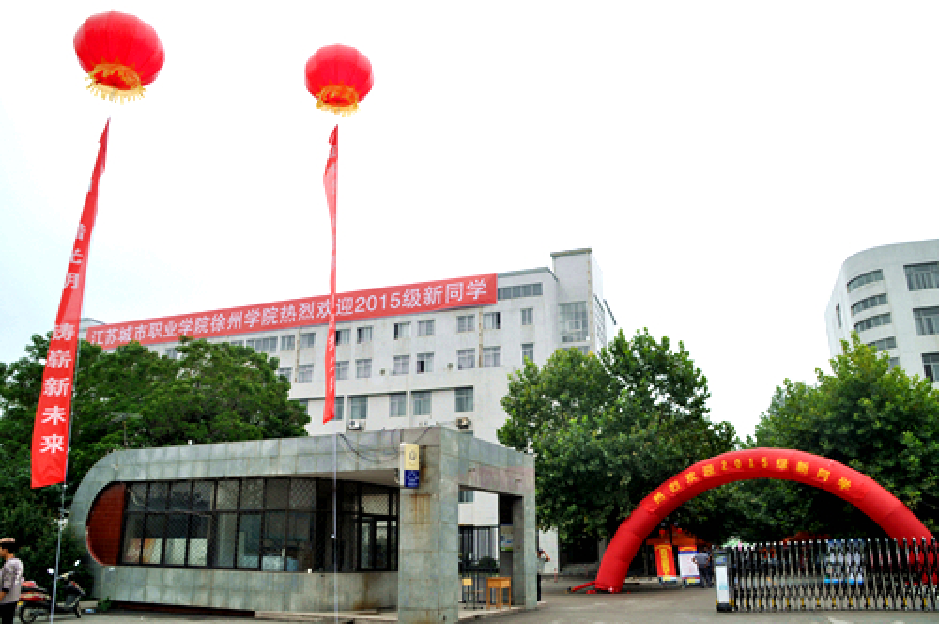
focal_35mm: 27
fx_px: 703
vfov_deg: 47.8
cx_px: 470
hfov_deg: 67.4
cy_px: 312
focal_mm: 18
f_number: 9
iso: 200
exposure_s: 1/320
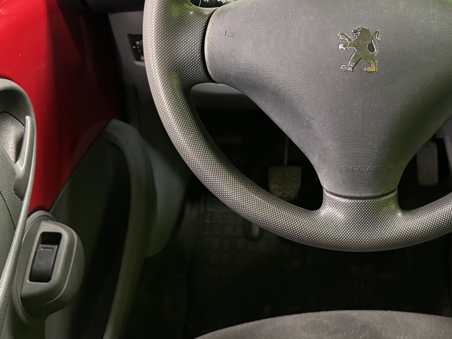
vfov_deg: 29.5
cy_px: 113
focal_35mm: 49
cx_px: 357
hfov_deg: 37.6
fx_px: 640
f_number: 1.78
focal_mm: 6.76
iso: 800
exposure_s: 1/33
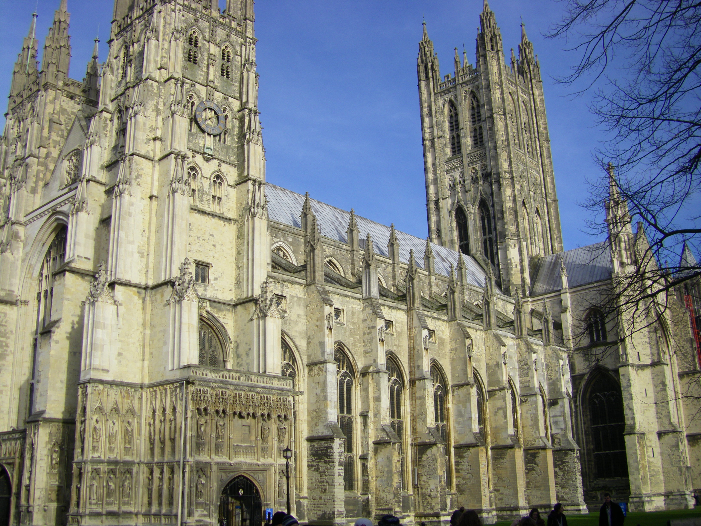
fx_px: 770
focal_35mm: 38
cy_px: 263
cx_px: 350
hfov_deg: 49.0
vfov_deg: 37.7
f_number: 3.5
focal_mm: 6.3
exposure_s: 1/500
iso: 64
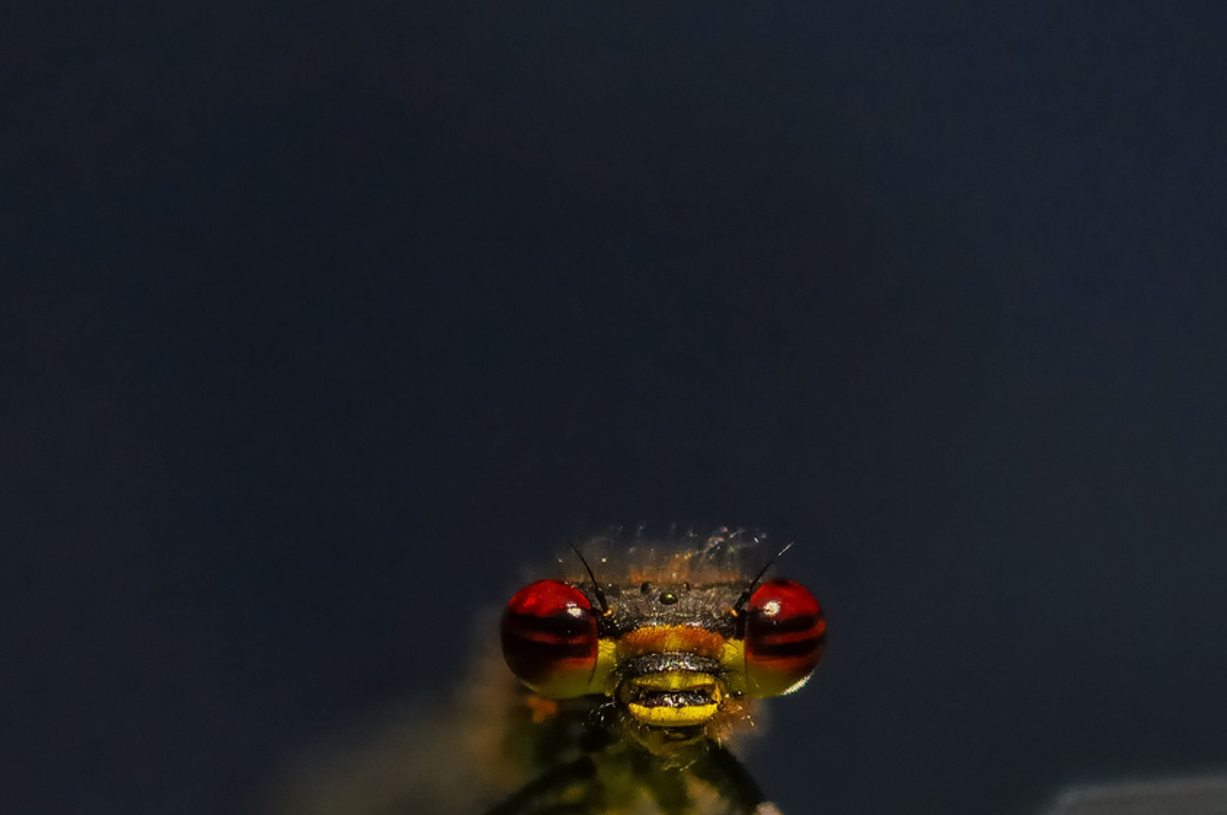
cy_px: 446
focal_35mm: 303
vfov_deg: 4.5
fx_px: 10312
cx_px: 578
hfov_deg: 6.8
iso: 800
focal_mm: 105
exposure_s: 1/1000
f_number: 6.3
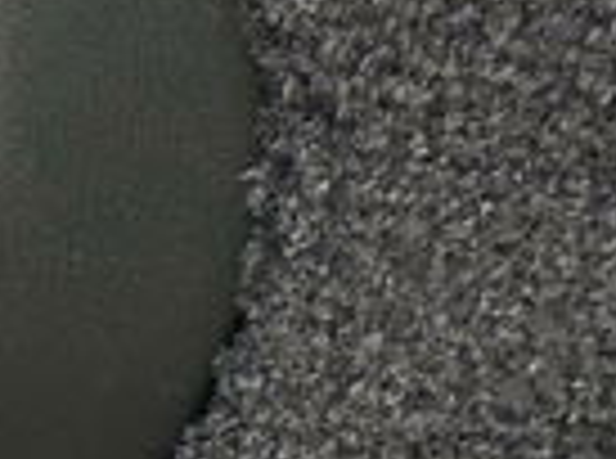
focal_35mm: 270
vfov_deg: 5.5
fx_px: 4792
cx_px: -796
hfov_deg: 7.0
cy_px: 40
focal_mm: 6.86
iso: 500
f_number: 1.78
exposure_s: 1/35
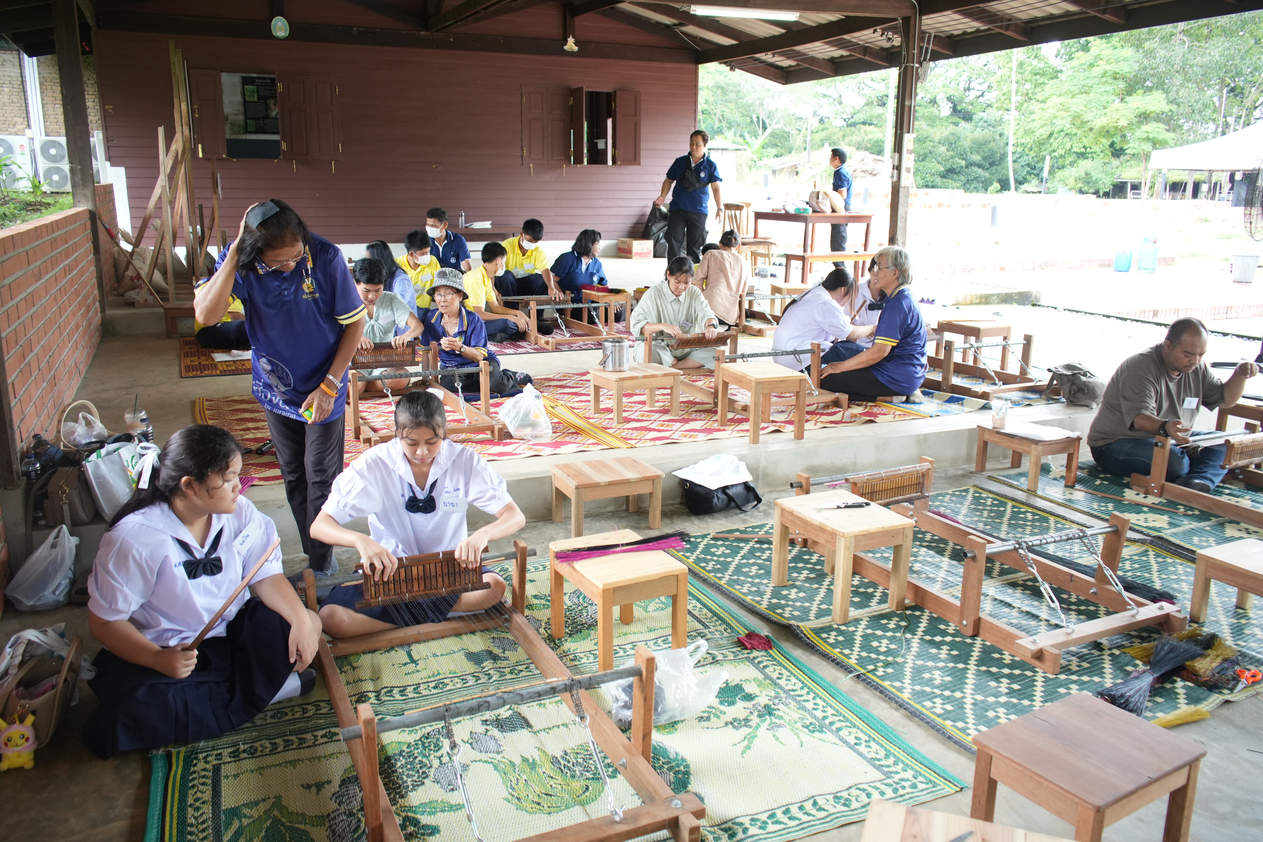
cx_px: 632
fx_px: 982
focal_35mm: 28
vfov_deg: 46.4
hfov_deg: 65.5
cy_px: 421
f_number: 3.5
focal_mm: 28
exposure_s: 1/250
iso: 1250
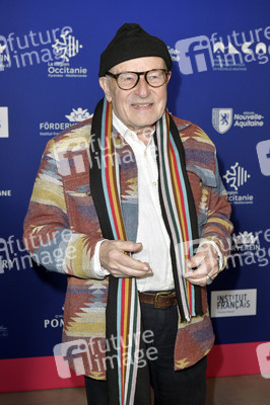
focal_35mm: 50
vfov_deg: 39.6
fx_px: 563
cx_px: 135
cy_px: 202
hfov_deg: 26.9
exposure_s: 1/200
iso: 2000
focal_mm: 50
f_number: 5.6
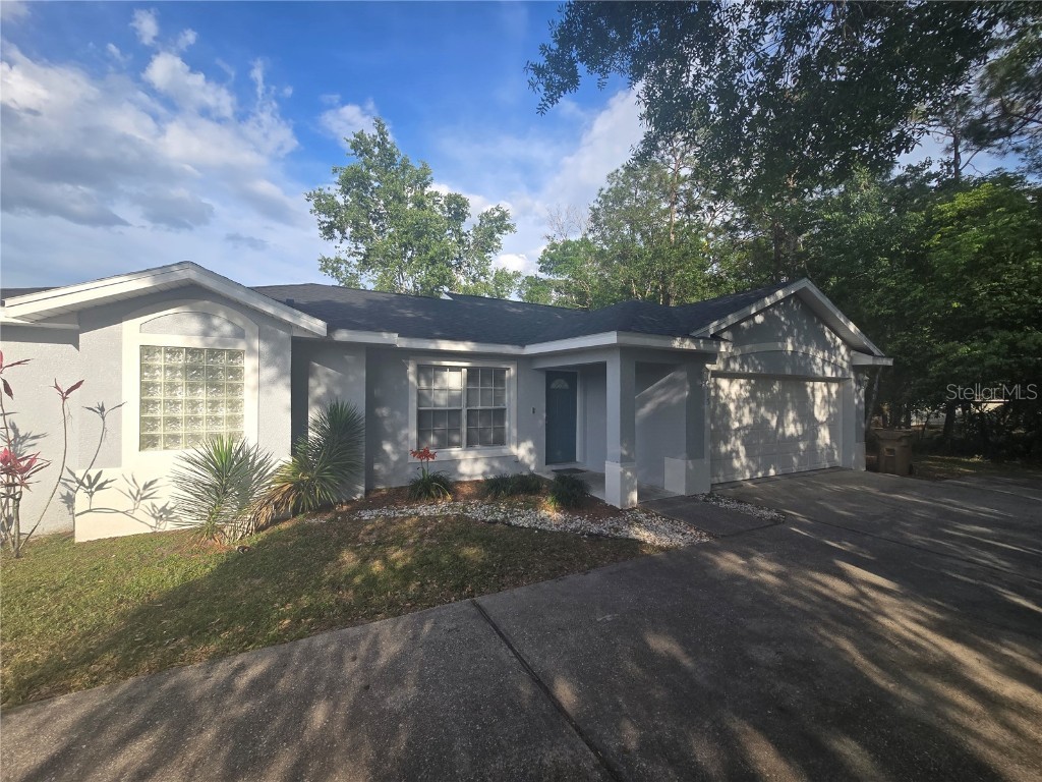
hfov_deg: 106.2
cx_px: 521
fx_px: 391
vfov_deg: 89.9
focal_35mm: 13
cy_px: 391
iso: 50
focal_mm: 2.2
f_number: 2.2
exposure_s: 1/1242
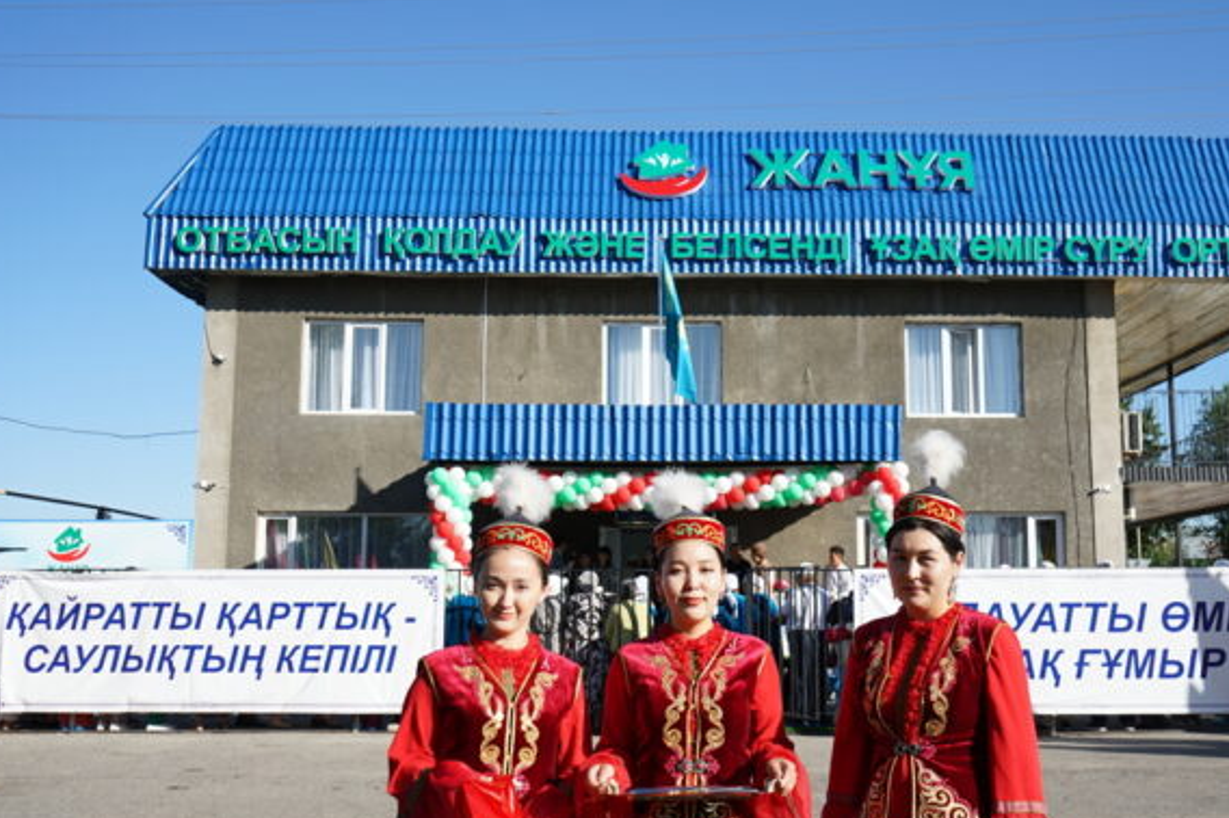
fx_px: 1262
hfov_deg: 51.7
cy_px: 437
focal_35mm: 37
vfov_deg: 35.9
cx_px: 712
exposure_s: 1/500
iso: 125
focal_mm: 28
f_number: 5.6
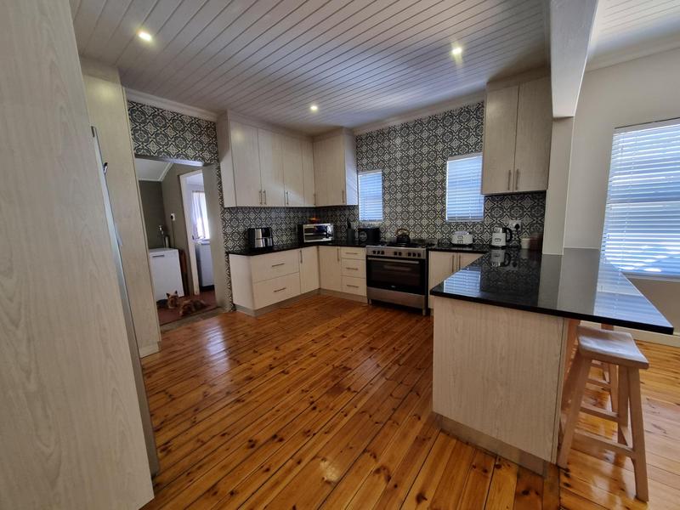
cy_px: 255
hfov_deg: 106.2
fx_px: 255
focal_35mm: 13
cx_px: 340
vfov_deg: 89.9
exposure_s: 1/50
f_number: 2.2
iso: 250
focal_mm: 1.74
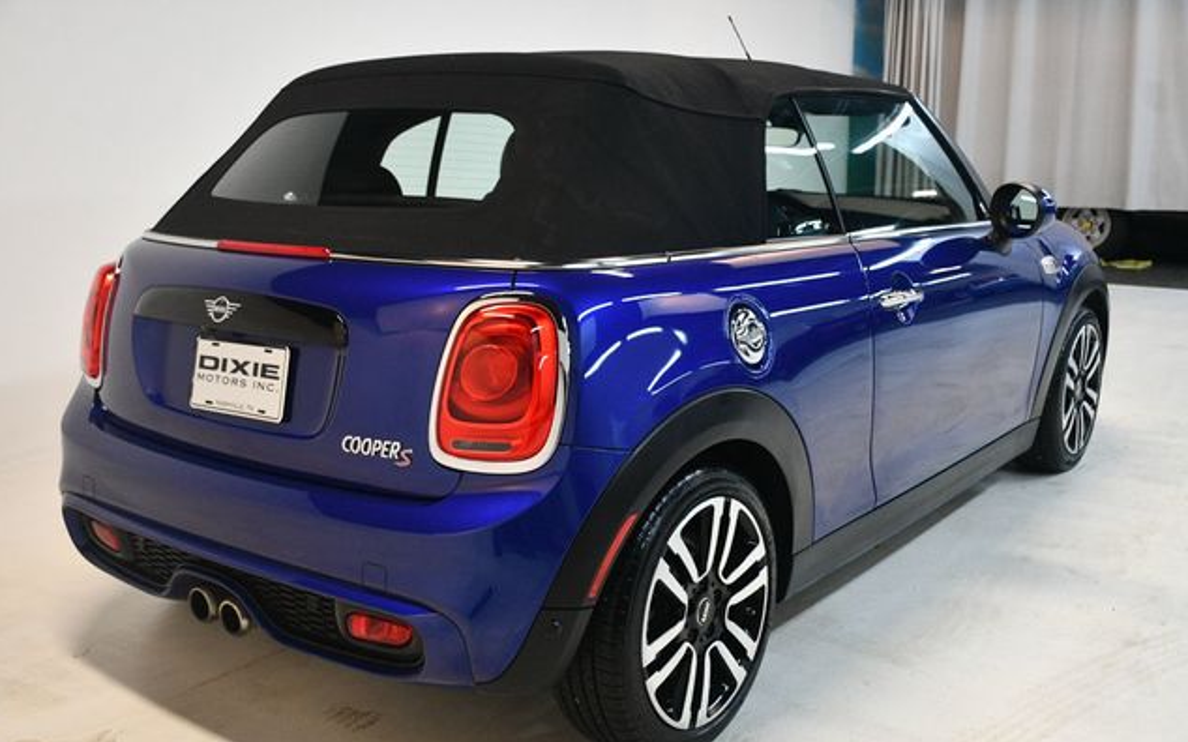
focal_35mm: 37
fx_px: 1198
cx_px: 592
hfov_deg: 52.8
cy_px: 395
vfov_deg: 34.4
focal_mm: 24
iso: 1800
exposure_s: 1/125
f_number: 3.8
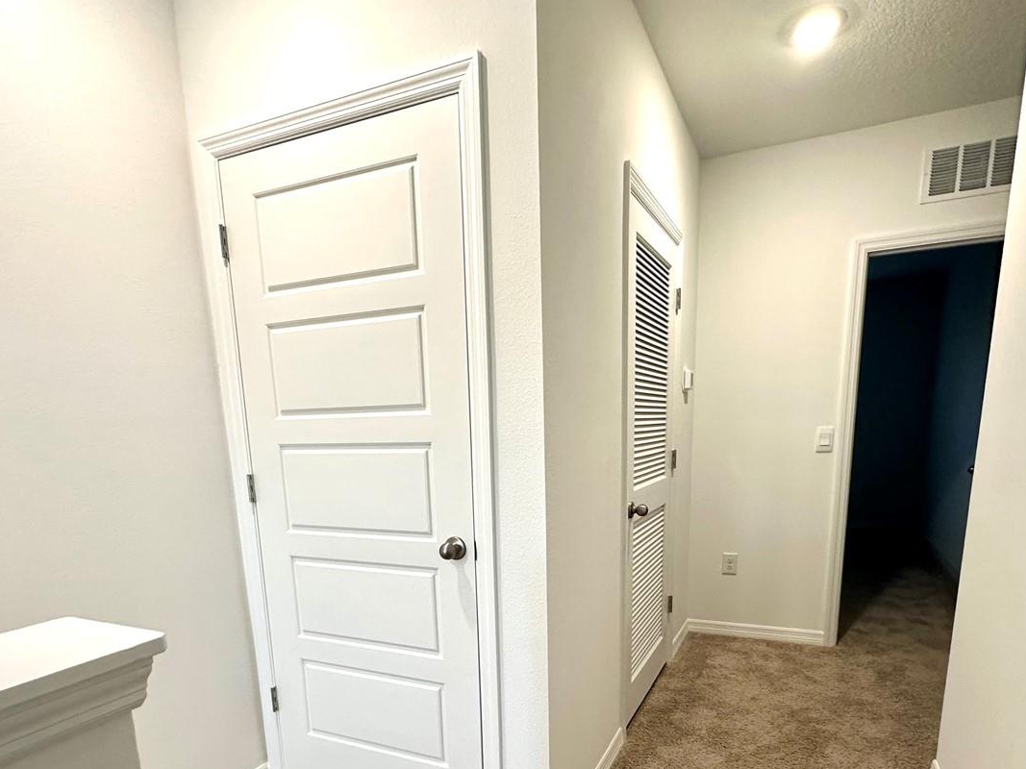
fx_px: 622
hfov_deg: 79.0
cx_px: 513
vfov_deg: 60.6
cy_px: 558
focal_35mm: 21
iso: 250
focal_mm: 2.22
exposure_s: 1/120
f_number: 2.2
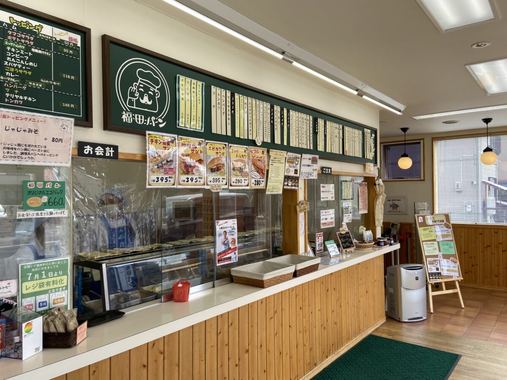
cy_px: 190
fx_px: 381
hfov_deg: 67.3
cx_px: 254
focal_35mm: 26
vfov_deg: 53.1
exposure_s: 1/318
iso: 32
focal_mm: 4.25
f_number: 1.8
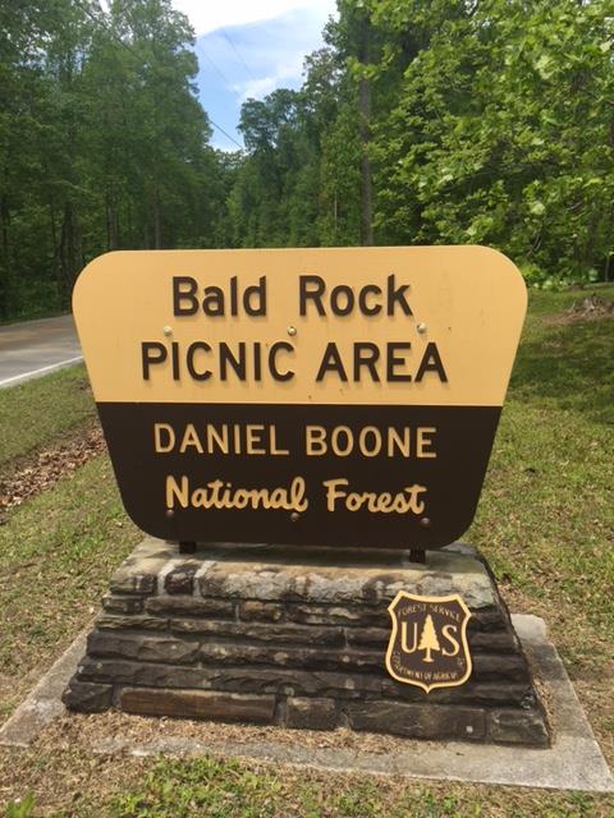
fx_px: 686
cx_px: 307
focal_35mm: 29
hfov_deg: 48.2
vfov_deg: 61.7
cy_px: 409
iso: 32
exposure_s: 1/1068
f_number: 2.2
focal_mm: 4.15
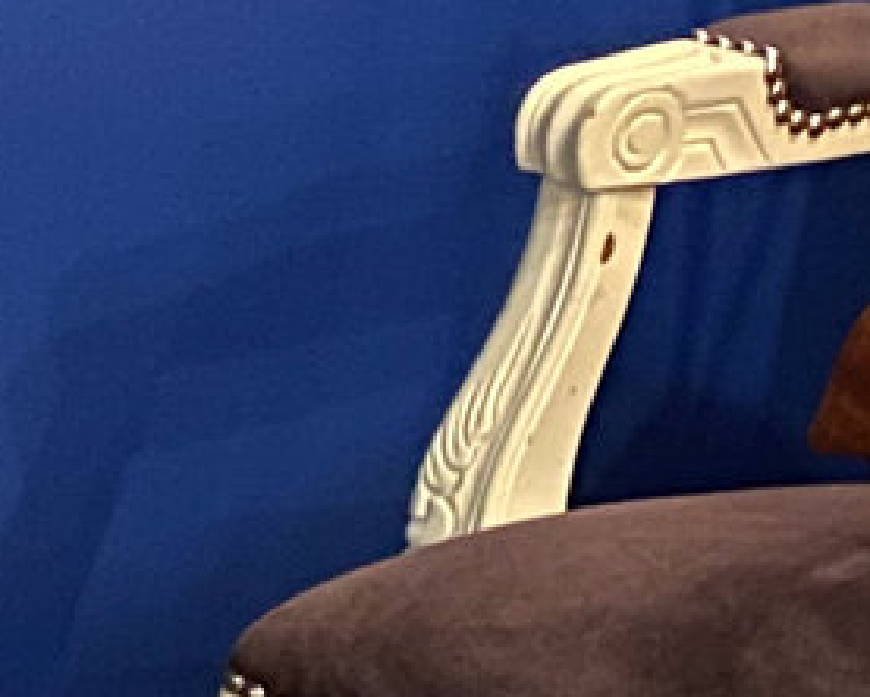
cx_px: -1781
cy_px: 565
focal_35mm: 183
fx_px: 4715
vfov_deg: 8.4
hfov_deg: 8.7
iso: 500
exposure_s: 1/10
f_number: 1.8
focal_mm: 4.25
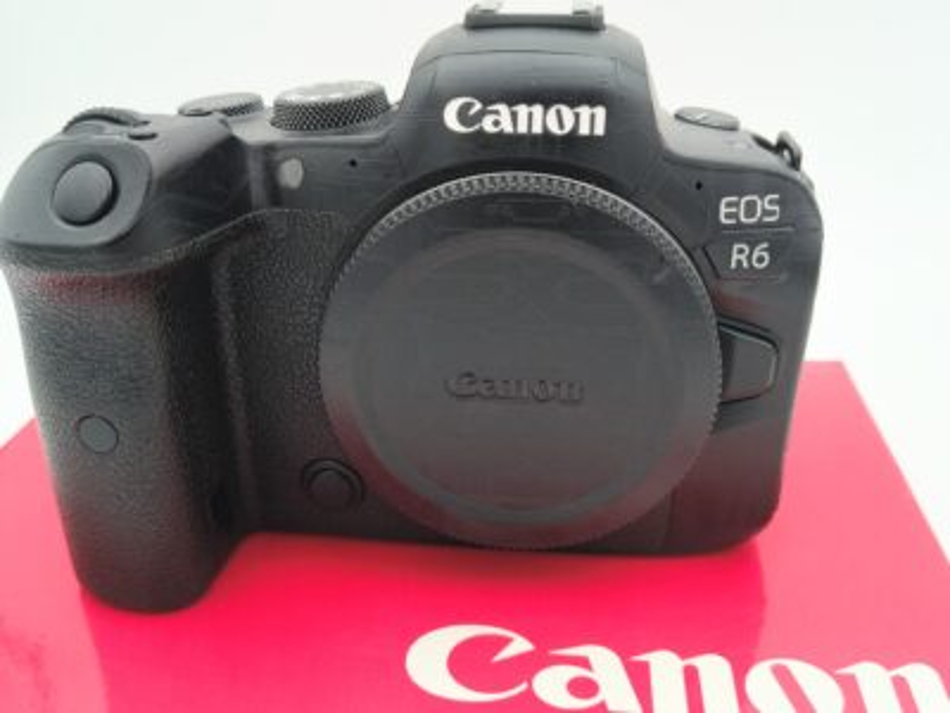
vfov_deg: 56.8
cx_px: 475
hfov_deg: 71.6
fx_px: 659
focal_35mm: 24
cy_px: 356
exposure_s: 1/230
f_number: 1.8
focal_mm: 5.56
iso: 100
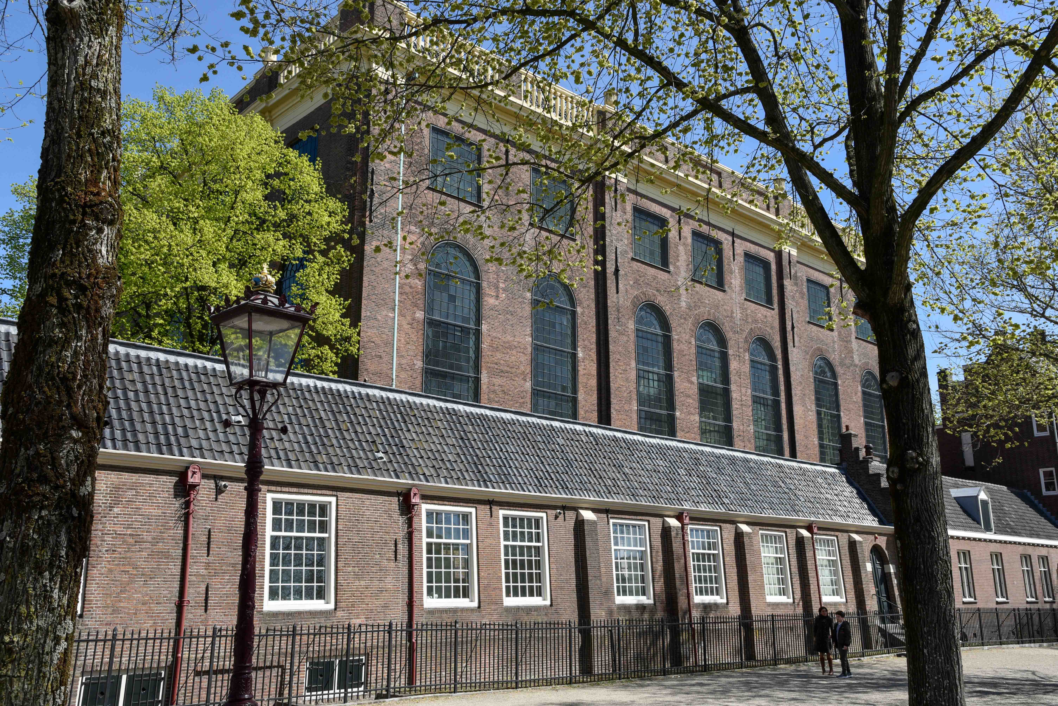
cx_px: 529
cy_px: 353
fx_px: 911
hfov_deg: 60.3
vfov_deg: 42.4
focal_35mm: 31
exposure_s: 1/320
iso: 200
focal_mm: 31
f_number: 9
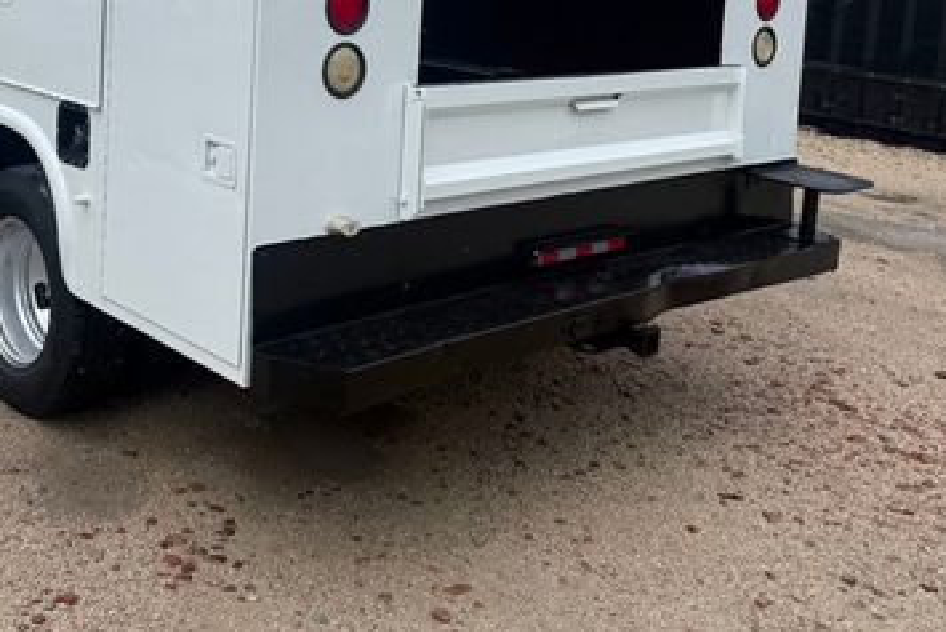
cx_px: 298
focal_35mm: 45
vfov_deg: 28.5
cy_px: 43
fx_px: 1183
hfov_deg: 42.9
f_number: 1.78
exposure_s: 1/2370
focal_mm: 6.76
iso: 80
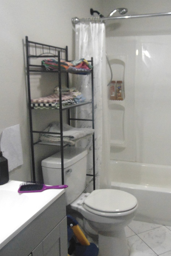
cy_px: 129
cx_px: 119
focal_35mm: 35
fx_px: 249
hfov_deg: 37.3
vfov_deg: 54.4
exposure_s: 1/30
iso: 400
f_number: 3
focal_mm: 4.5
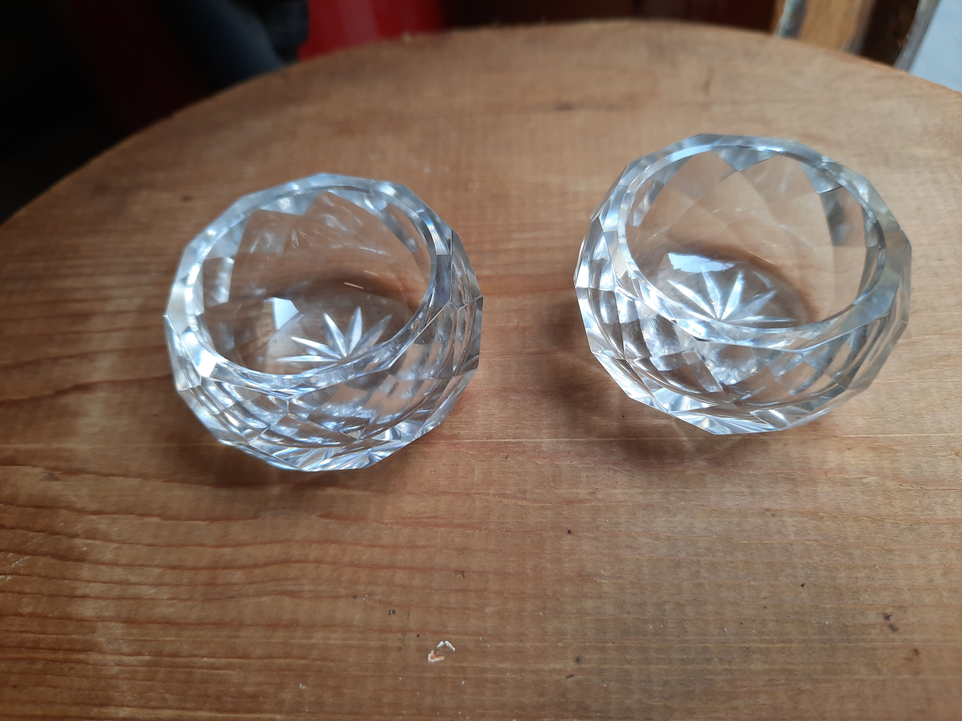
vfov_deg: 54.9
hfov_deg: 69.4
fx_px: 695
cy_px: 360
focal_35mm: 25
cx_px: 481
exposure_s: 1/50
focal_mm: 4.6
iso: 32
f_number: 2
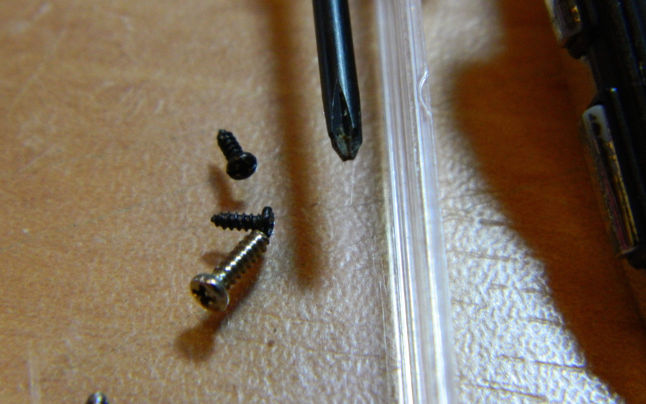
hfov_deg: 18.9
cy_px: 176
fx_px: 1937
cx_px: 321
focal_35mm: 110
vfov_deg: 11.9
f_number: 4.5
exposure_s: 1/50
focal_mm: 18.6
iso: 400
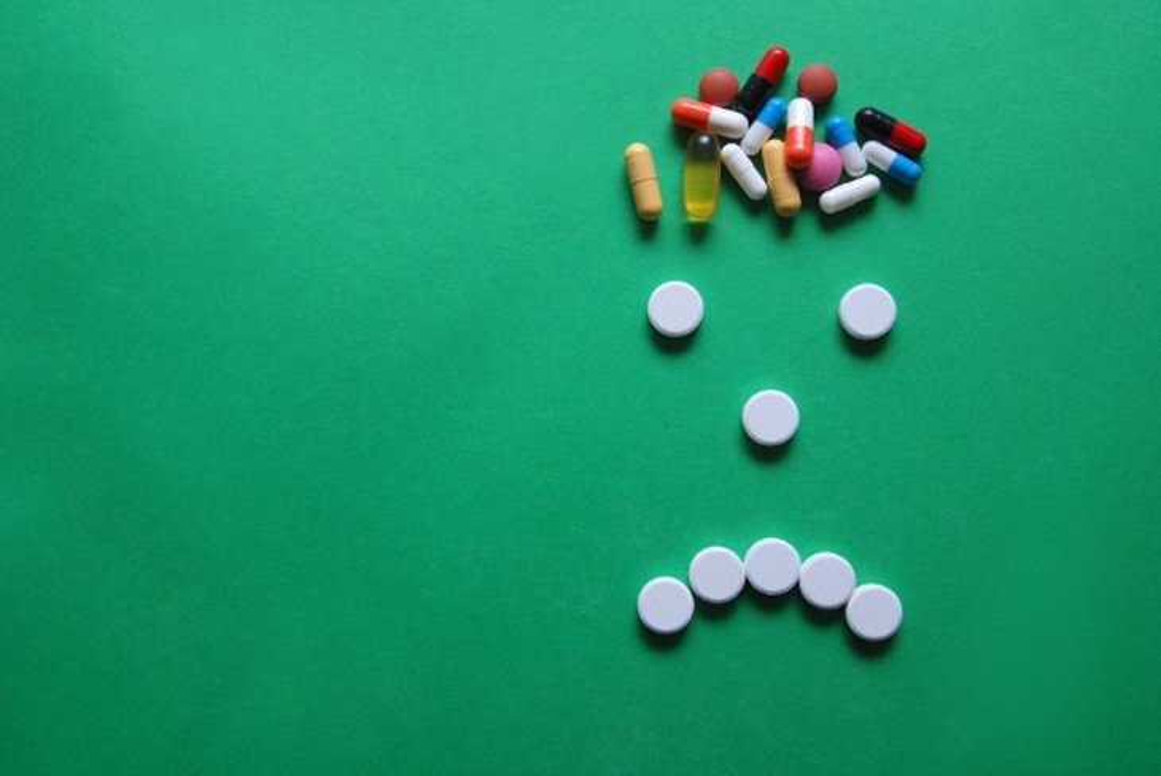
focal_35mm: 39
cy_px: 388
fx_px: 1259
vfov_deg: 34.3
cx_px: 580
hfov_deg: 49.5
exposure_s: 1/200
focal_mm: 26
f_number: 8
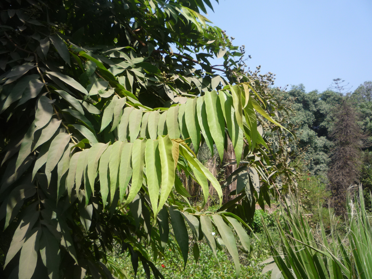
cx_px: 186
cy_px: 140
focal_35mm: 30
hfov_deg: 60.0
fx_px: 322
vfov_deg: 46.8
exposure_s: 1/400
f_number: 4
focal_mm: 5.2
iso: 100
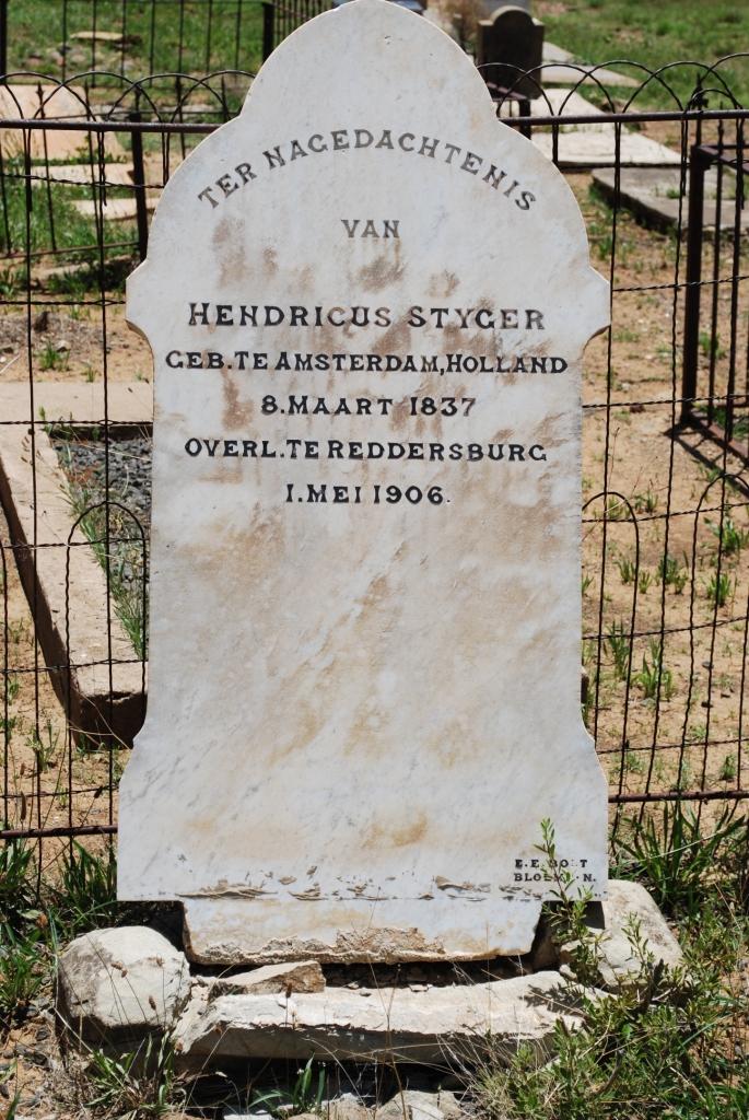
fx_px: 2428
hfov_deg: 17.5
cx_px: 374
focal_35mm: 78
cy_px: 560
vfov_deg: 26.0
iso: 100
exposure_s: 1/320
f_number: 9
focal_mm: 52
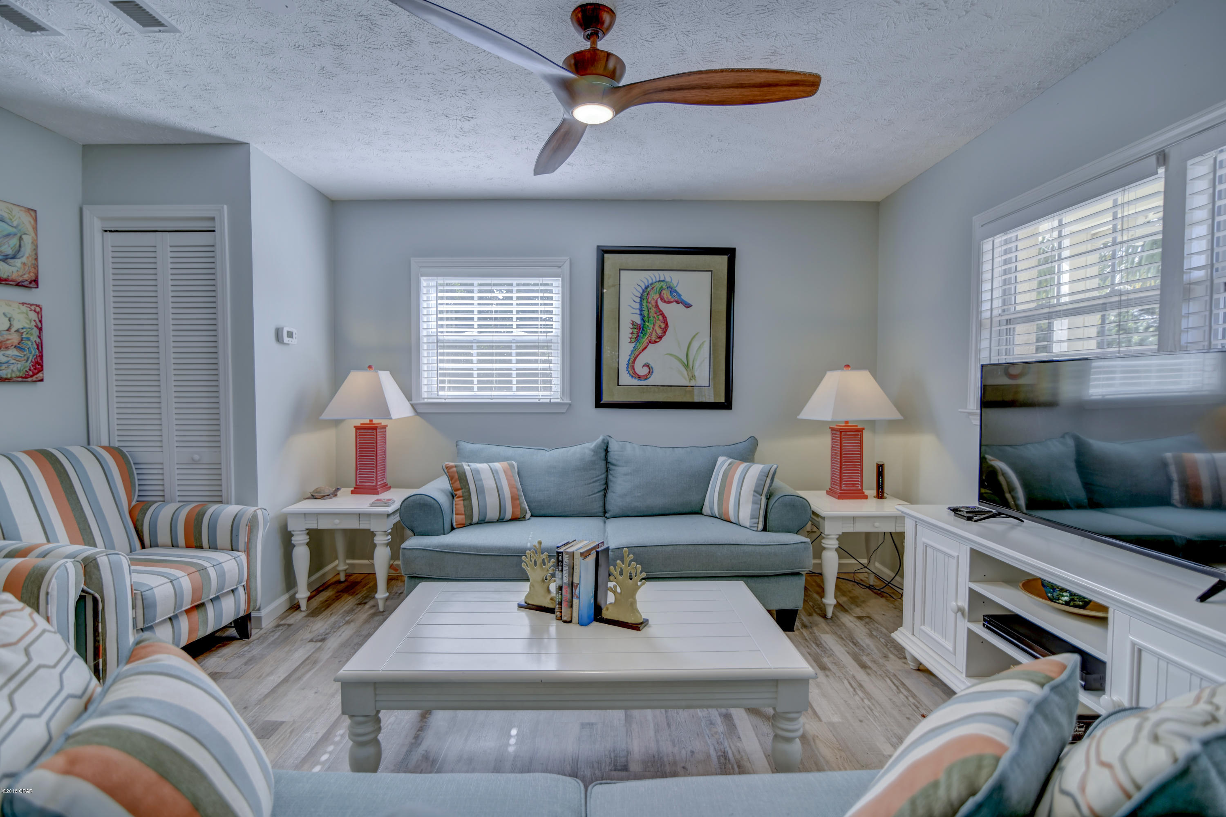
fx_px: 545
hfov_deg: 96.7
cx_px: 613
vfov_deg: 73.8
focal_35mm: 16
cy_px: 408
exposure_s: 1/40
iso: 64
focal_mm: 16
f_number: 3.2
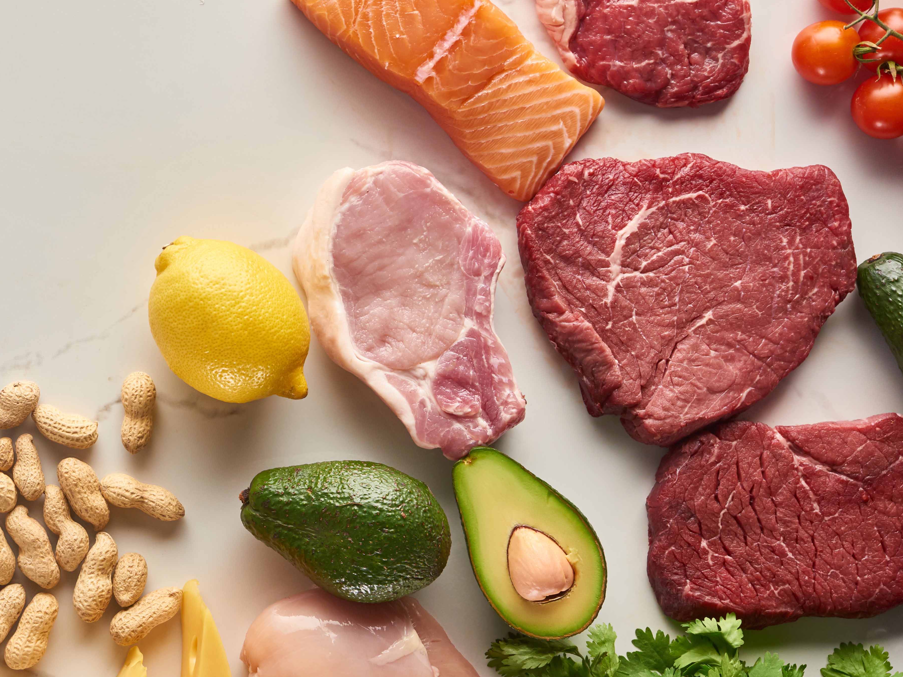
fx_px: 1800
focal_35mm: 69
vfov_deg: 21.3
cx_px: 119
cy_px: 295
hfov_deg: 27.3
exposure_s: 1/160
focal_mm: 35
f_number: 9
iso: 320
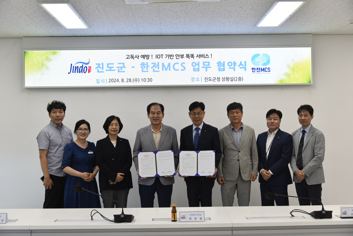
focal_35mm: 48
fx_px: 471
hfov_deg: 41.1
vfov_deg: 28.1
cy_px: 118
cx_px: 176
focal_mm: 48
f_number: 5
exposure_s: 1/100
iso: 500
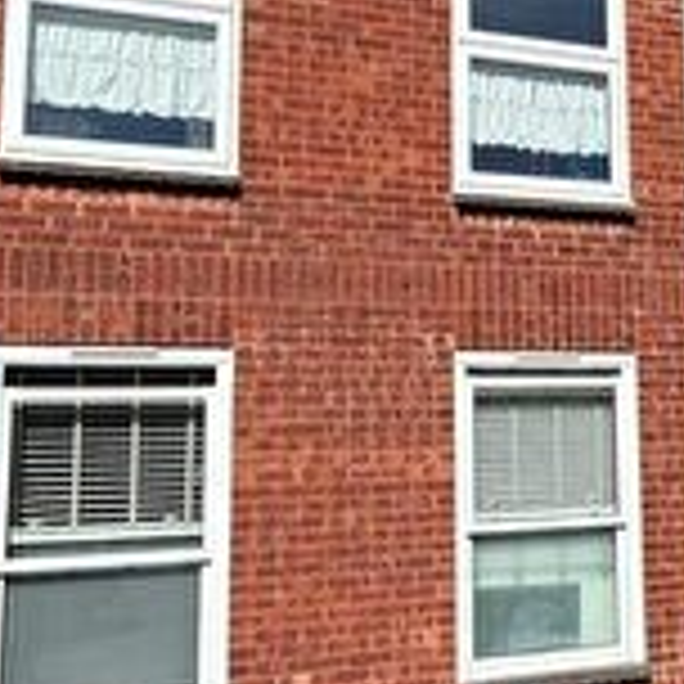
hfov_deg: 27.9
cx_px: 716
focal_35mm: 57
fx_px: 1274
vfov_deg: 30.0
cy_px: 277
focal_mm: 2.22
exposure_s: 1/1033
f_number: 2.2
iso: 20
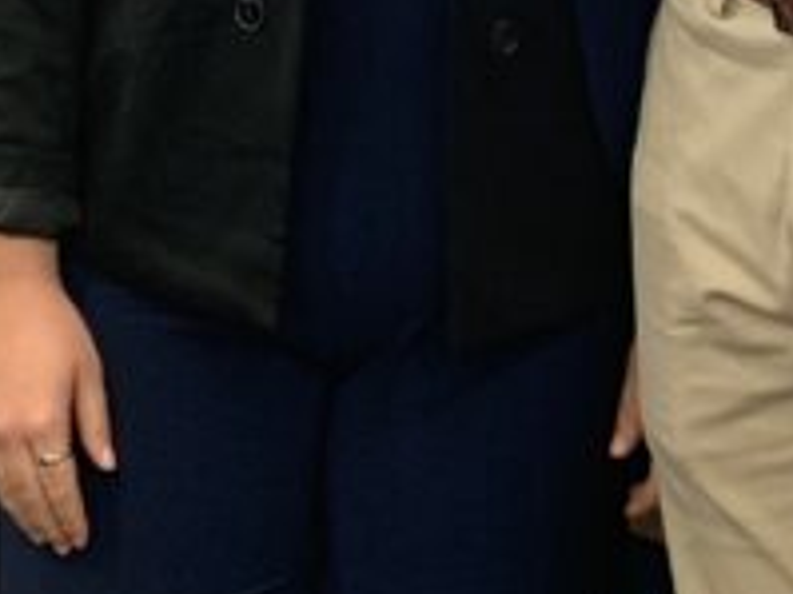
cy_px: -622
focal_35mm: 134
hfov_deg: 14.7
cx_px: 295
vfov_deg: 10.2
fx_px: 3068
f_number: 1.8
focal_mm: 4.25
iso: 125
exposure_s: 1/60
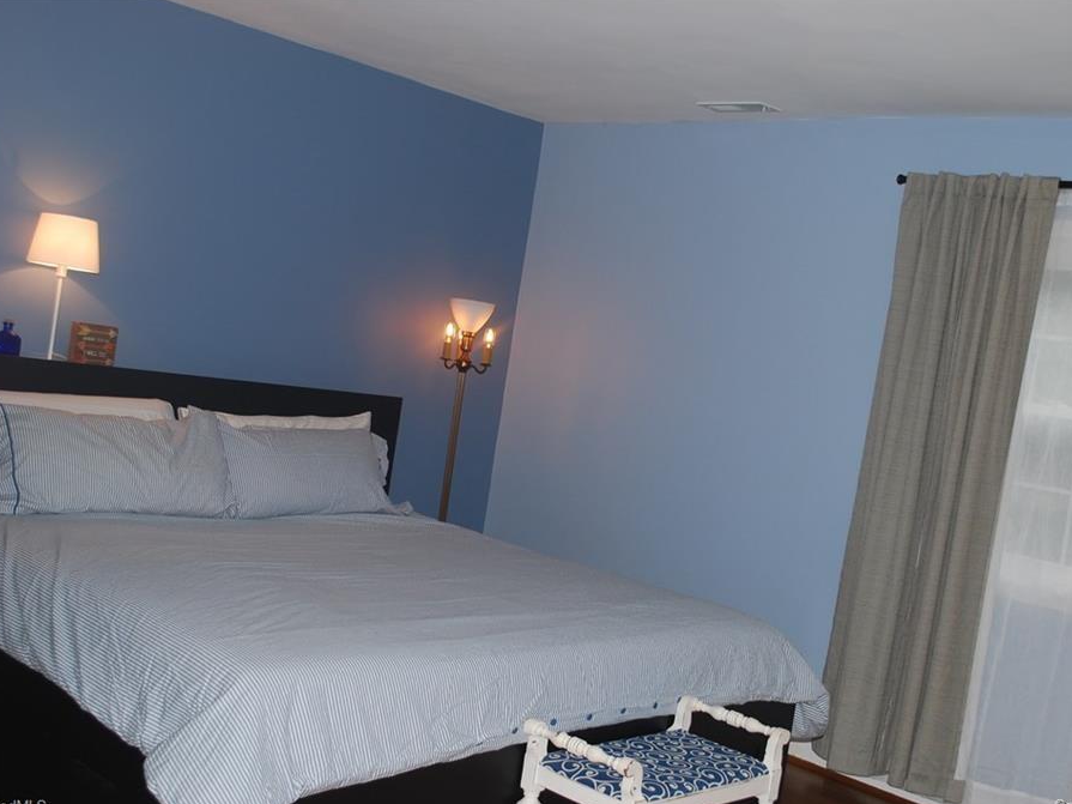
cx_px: 579
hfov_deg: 43.8
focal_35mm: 43
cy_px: 406
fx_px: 1331
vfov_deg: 33.6
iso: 200
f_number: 4.2
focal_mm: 26
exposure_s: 1/60
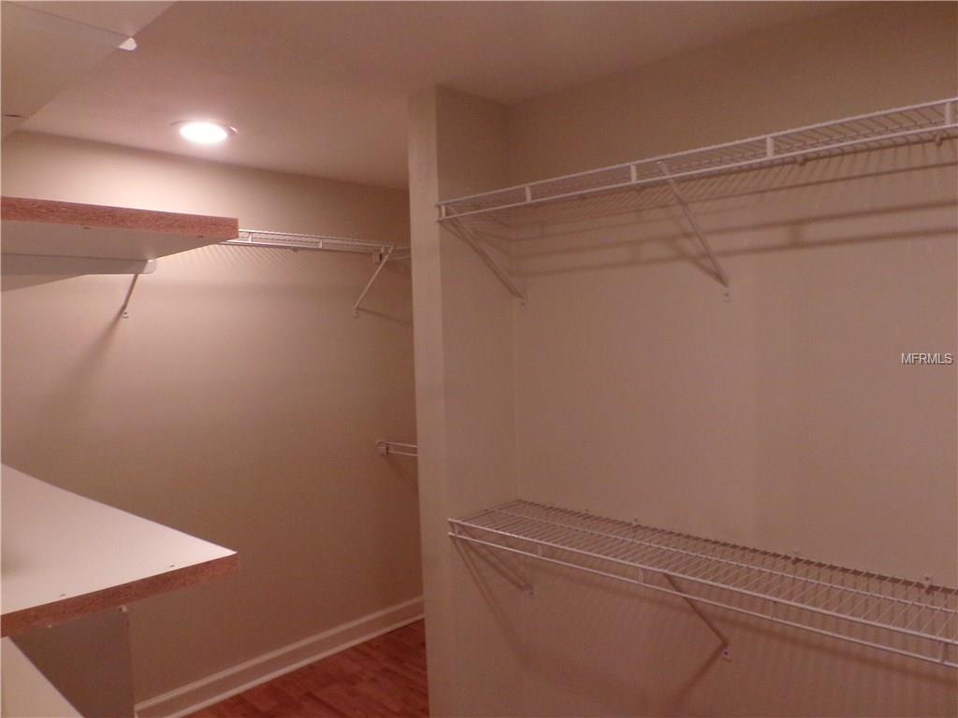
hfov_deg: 67.3
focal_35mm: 26
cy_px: 359
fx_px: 720
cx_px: 479
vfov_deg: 53.1
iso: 316
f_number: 3.2
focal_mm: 4.7
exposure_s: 1/17
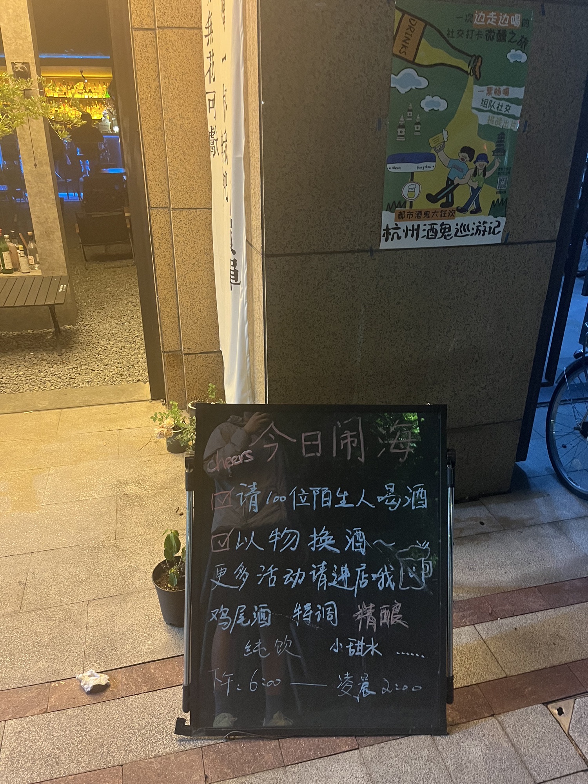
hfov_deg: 53.1
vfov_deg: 67.3
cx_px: 294
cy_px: 392
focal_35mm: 26
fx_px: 589
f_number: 1.6
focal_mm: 5.1
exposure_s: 1/33
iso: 500
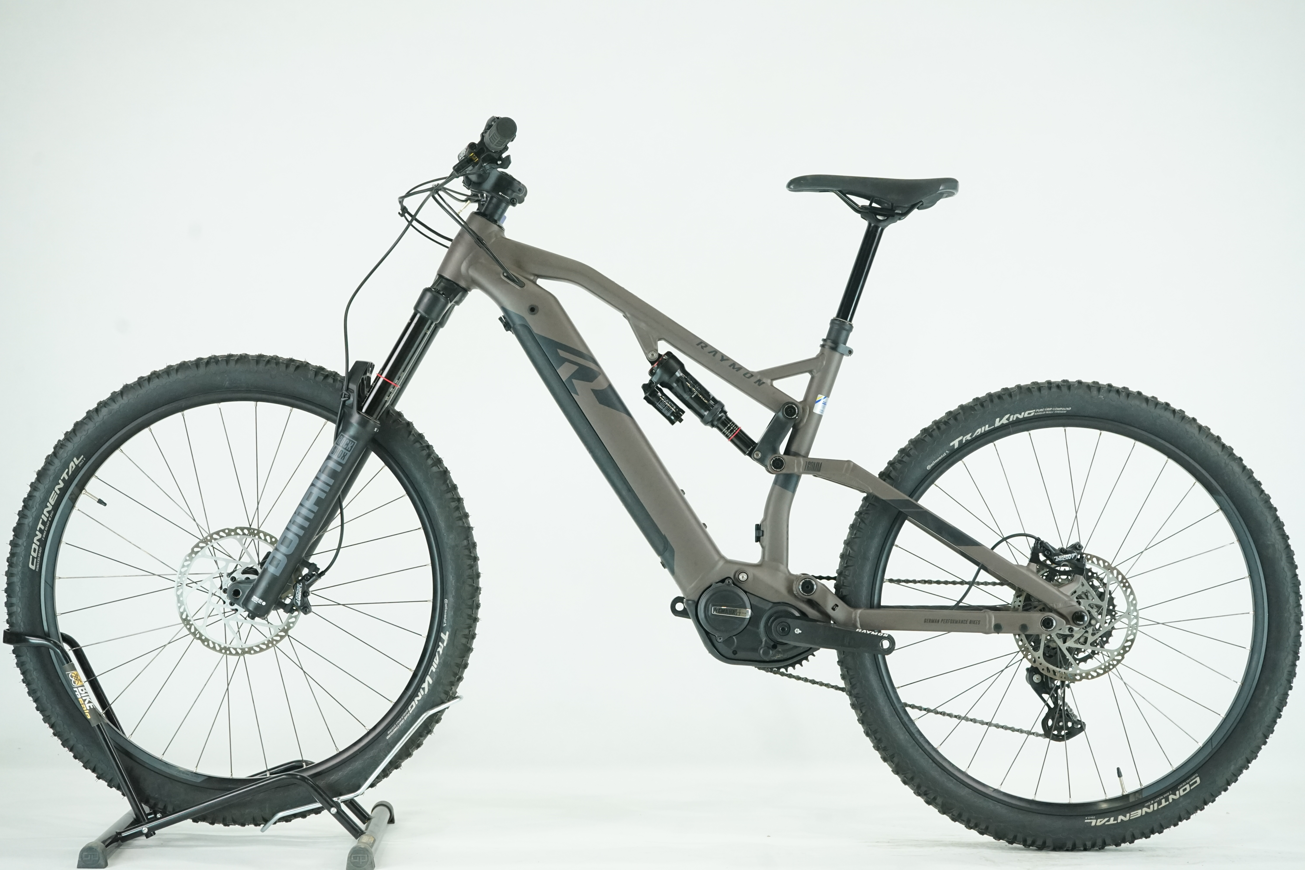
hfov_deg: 35.6
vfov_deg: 24.2
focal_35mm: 56
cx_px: 652
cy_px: 435
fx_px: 2030
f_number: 7.1
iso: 3200
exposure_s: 1/200
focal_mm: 56
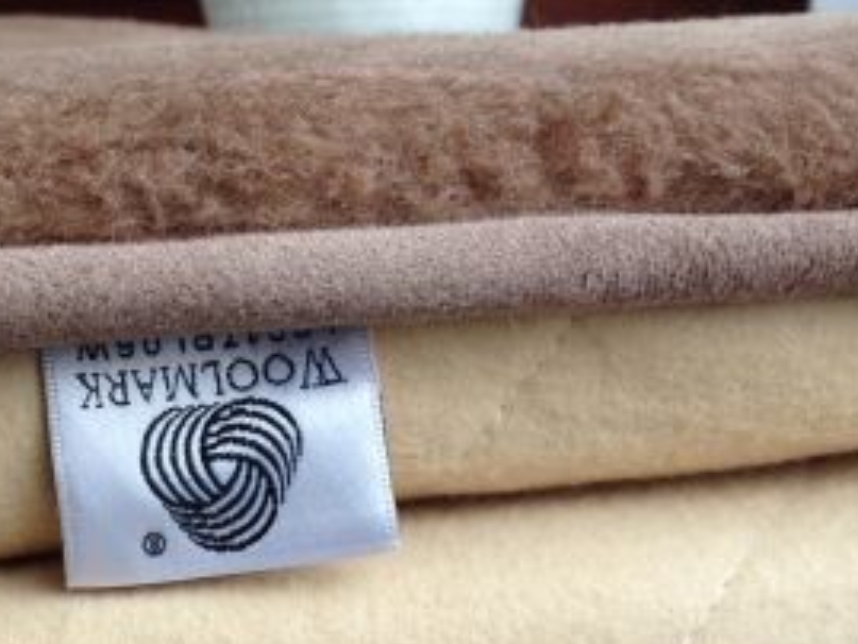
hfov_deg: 22.5
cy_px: 462
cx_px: 375
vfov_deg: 16.9
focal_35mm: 87
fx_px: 2157
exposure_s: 1/40
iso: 64
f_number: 2.4
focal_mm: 4.12
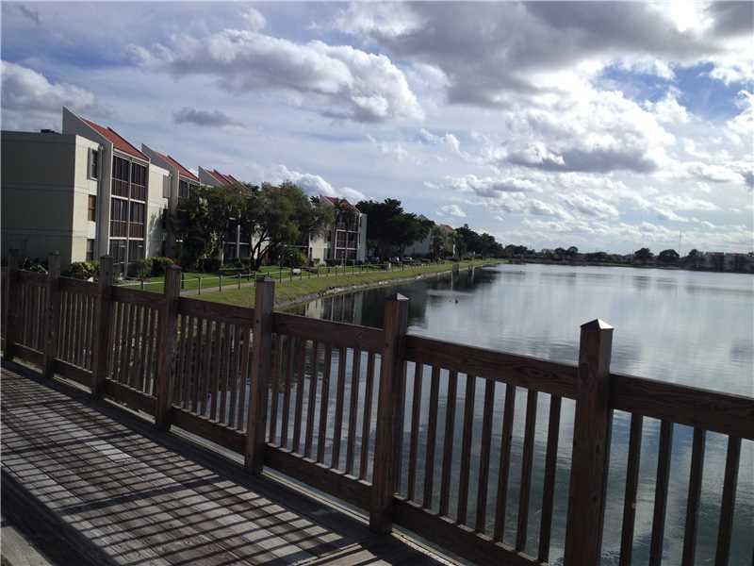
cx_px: 377
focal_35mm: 35
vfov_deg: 40.7
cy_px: 283
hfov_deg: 52.6
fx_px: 762
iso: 50
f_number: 2.4
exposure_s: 1/3460
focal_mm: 4.28
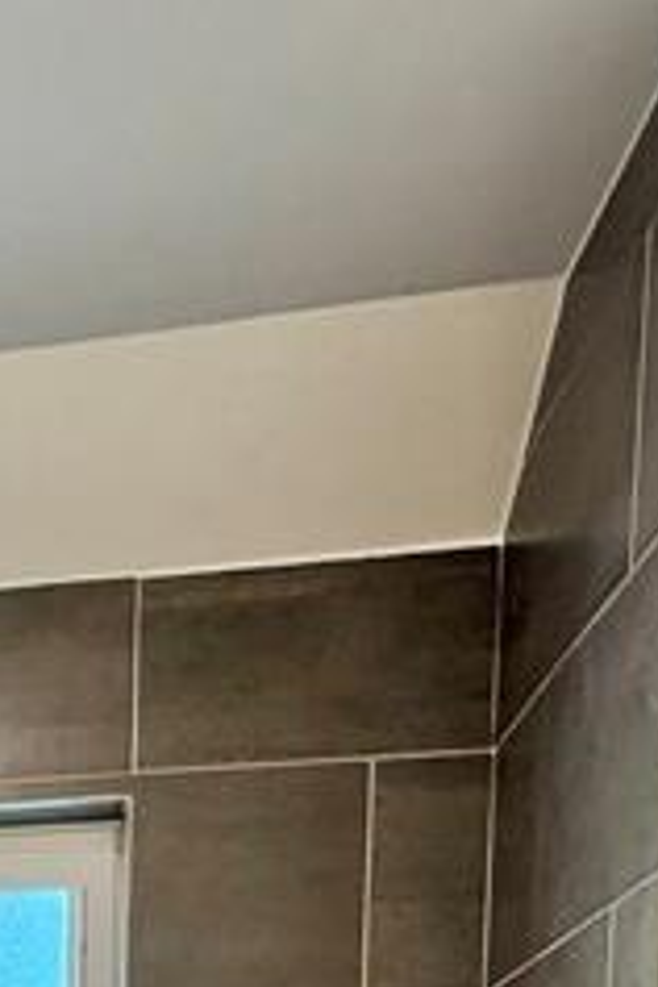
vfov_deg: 25.3
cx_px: -312
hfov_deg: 19.1
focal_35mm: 63
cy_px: 1428
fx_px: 1727
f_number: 2.2
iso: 200
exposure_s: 1/120
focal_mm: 2.22
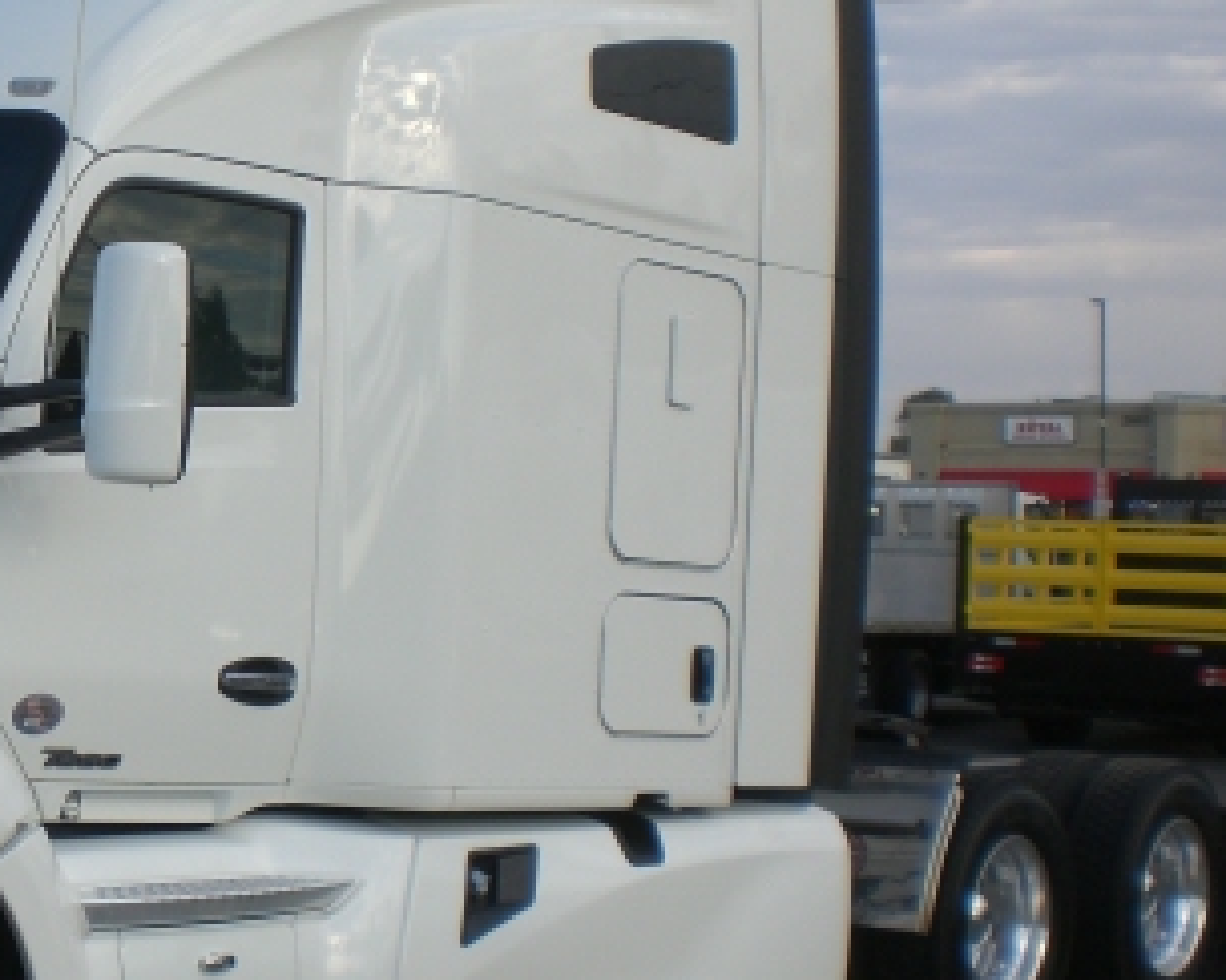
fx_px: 2829
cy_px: 540
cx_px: 20
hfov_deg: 23.5
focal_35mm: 78
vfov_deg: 19.6
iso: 50
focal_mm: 6.3
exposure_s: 1/320
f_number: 4.4
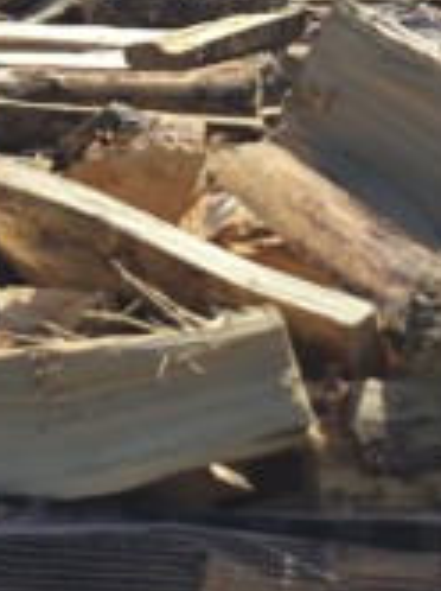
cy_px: -78
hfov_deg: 9.9
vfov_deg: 13.6
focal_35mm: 142
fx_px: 2418
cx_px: -334
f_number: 1.7
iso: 12
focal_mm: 6.3
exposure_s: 1/1252
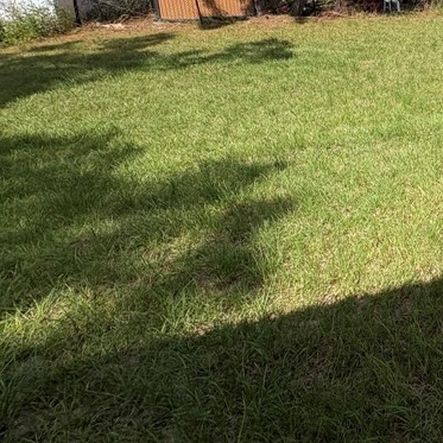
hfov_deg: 33.8
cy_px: 44
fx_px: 492
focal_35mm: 34
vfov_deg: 44.1
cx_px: 586
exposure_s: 1/2146
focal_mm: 2.22
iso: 50
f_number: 2.2
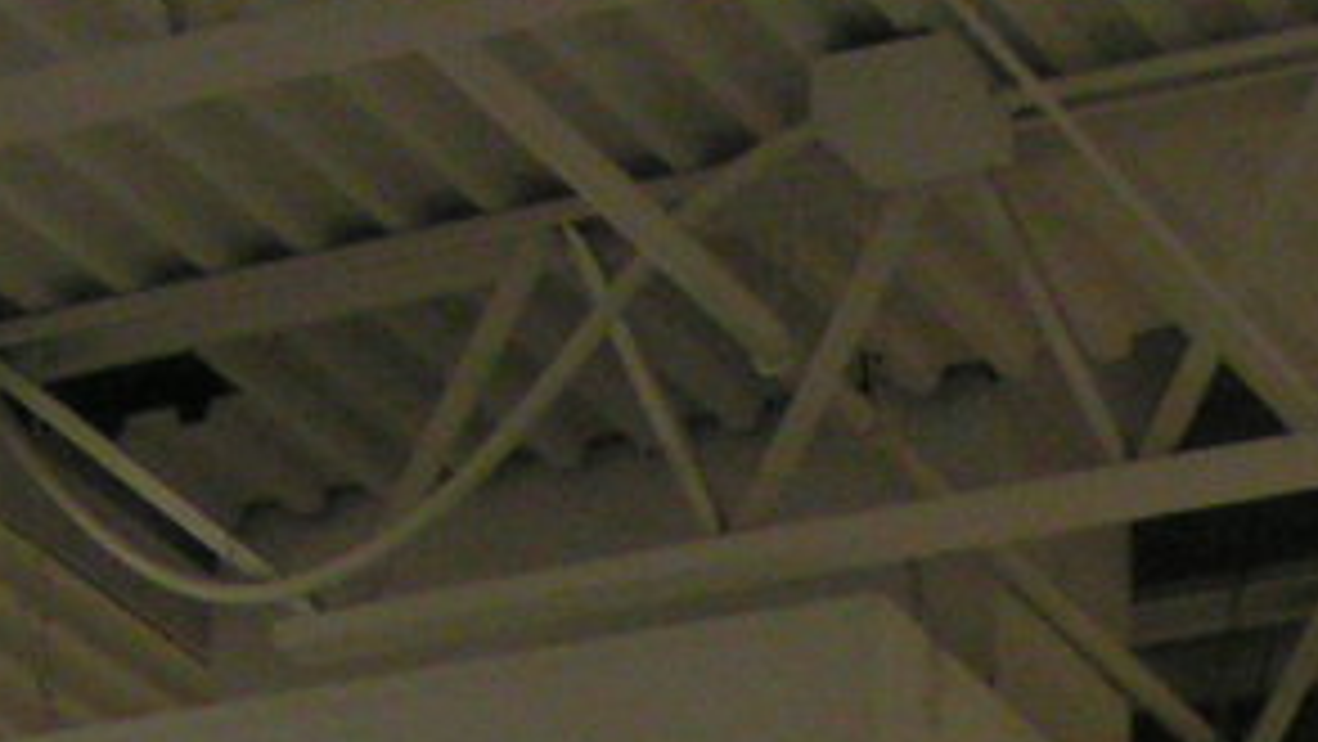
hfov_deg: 11.8
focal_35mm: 181
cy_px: 1767
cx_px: 1138
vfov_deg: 6.4
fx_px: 6327
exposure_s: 1/30
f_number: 2.8
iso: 200
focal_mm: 5.8
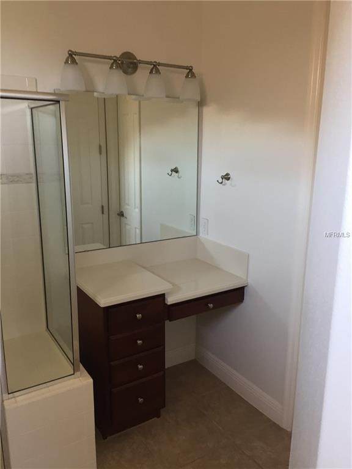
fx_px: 393
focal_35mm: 29
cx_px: 176
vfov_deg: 61.7
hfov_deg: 48.2
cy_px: 234
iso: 64
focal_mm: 4.15
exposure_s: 1/30
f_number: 2.2
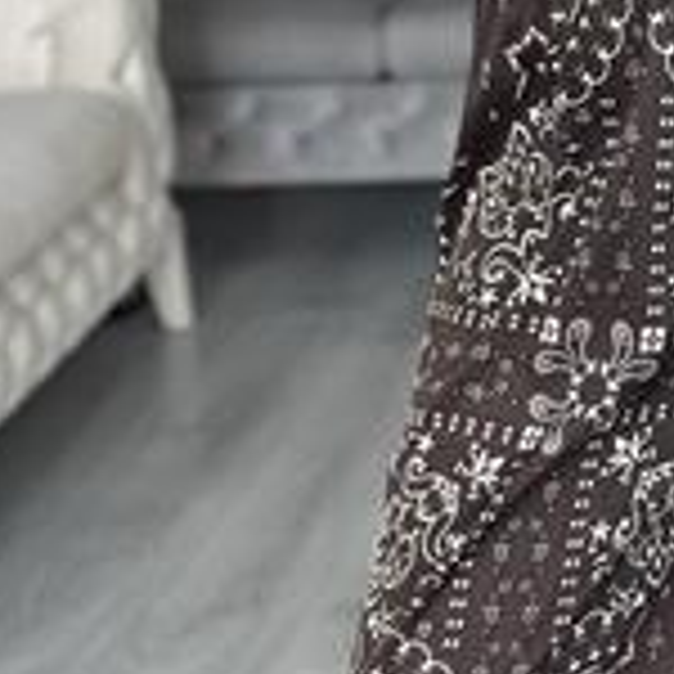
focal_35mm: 143
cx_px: 683
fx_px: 3150
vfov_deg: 12.0
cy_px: 764
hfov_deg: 12.1
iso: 320
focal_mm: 6.86
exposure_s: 1/60
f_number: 1.78
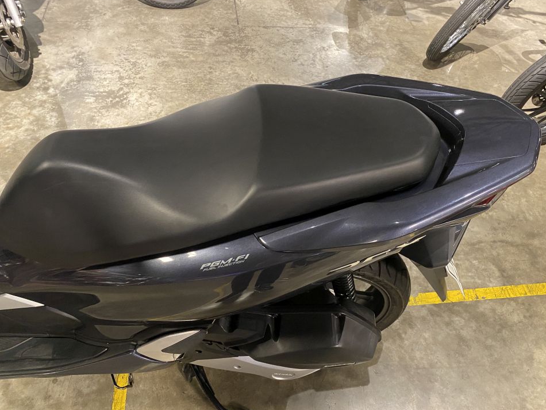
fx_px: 458
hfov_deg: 61.6
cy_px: 211
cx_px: 268
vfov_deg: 48.2
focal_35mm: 29
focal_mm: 4.25
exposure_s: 1/50
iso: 400
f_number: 1.8
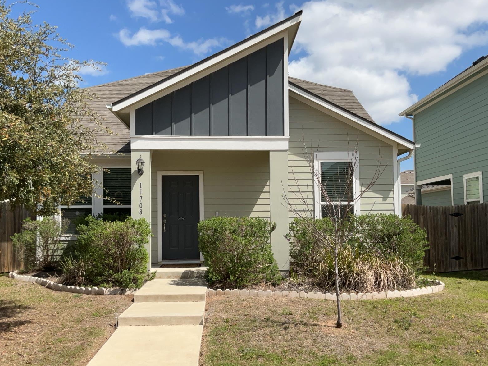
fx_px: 465
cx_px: 240
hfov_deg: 55.4
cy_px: 202
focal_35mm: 33
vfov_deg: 42.9
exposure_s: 1/3534
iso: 25
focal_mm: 3
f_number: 1.8
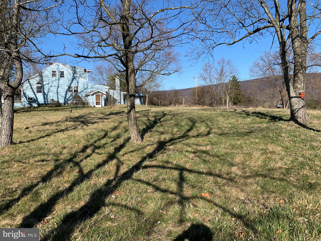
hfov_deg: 67.3
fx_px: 241
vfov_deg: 53.1
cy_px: 120
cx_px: 160
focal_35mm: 26
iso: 25
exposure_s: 1/1880
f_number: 1.8
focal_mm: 4.25
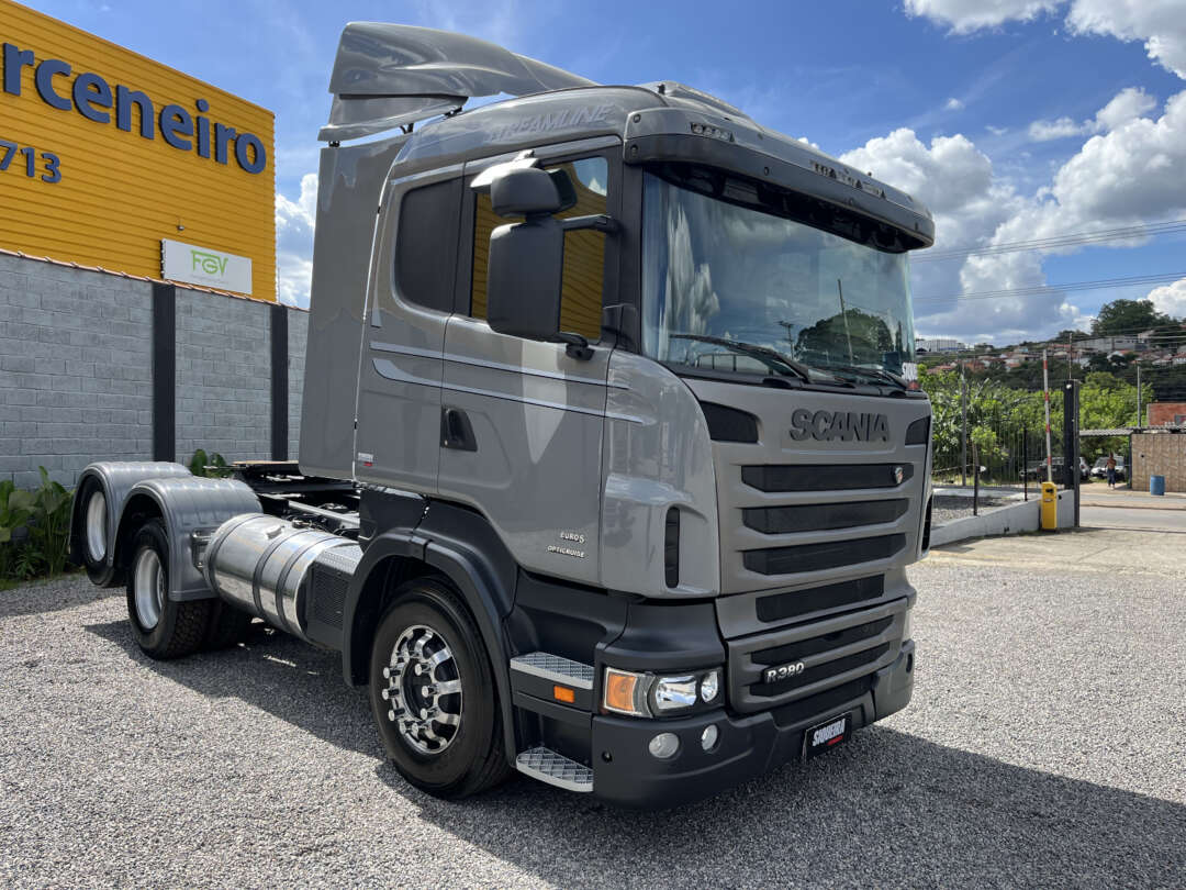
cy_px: 445
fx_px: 891
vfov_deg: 53.1
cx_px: 593
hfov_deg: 67.3
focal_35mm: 26
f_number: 1.6
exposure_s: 1/1802
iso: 50
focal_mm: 5.1
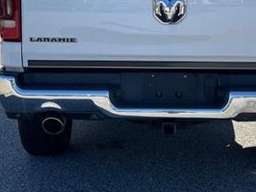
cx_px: 156
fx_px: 672
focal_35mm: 91
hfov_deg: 21.5
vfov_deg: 16.0
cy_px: 22
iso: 64
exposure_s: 1/2331
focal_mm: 6.76
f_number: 1.78
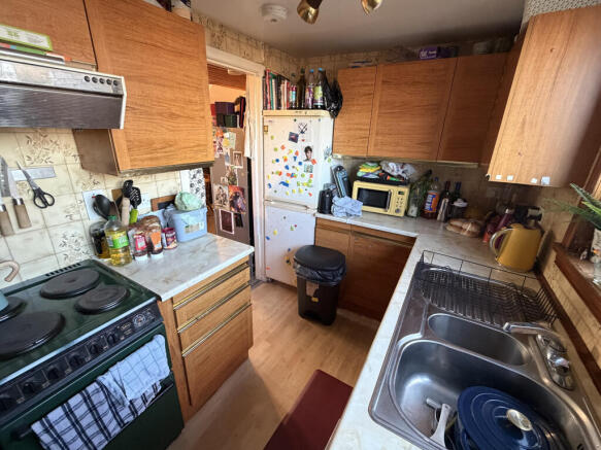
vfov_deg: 85.7
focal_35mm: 14
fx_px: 243
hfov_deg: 102.1
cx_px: 300
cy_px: 225
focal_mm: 2.22
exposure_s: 1/60
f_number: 2.2
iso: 400
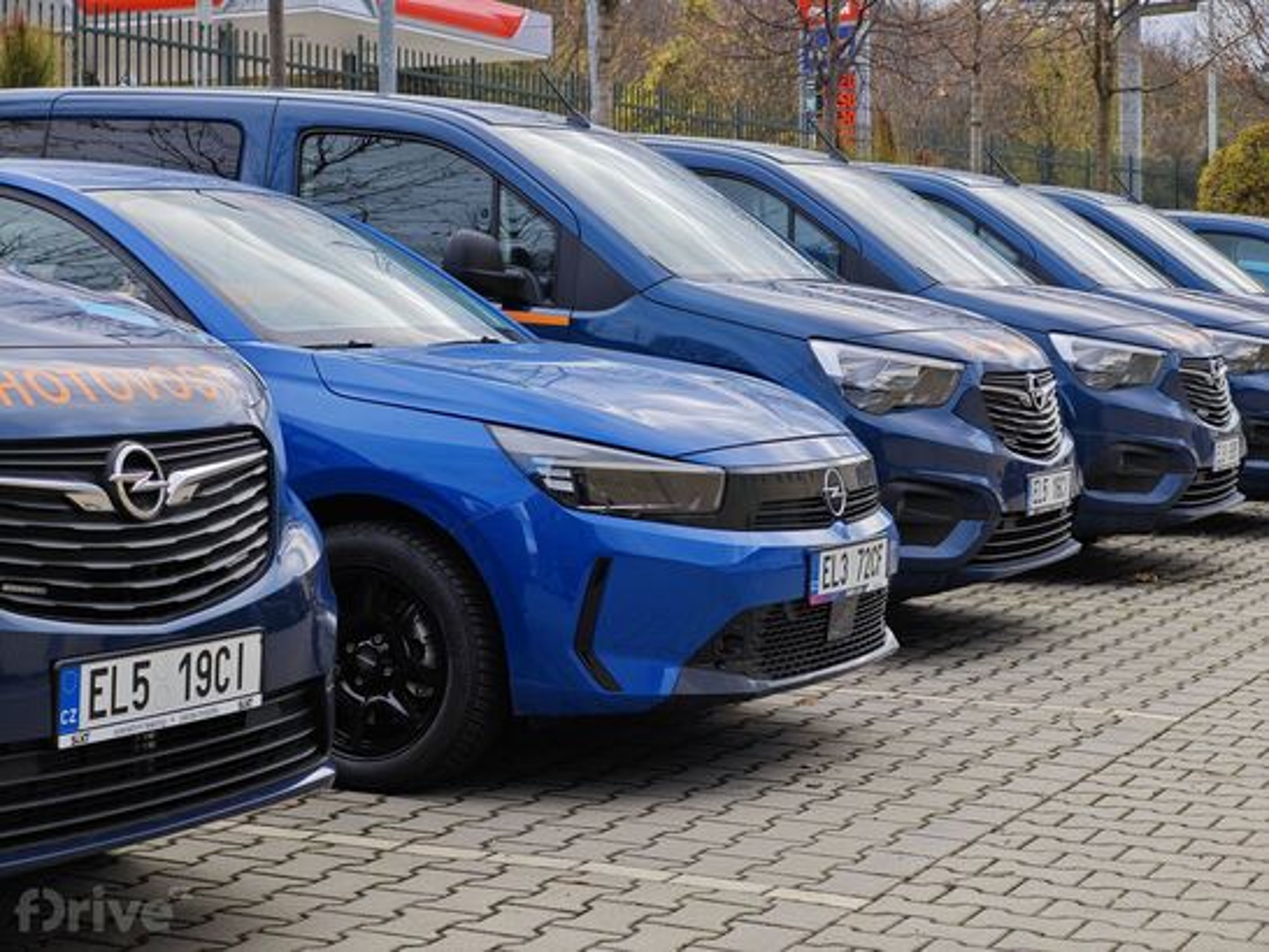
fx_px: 2751
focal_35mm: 75
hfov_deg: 26.0
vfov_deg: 19.7
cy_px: 476
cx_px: 634
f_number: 1.8
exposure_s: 1/912
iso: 50
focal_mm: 12.28
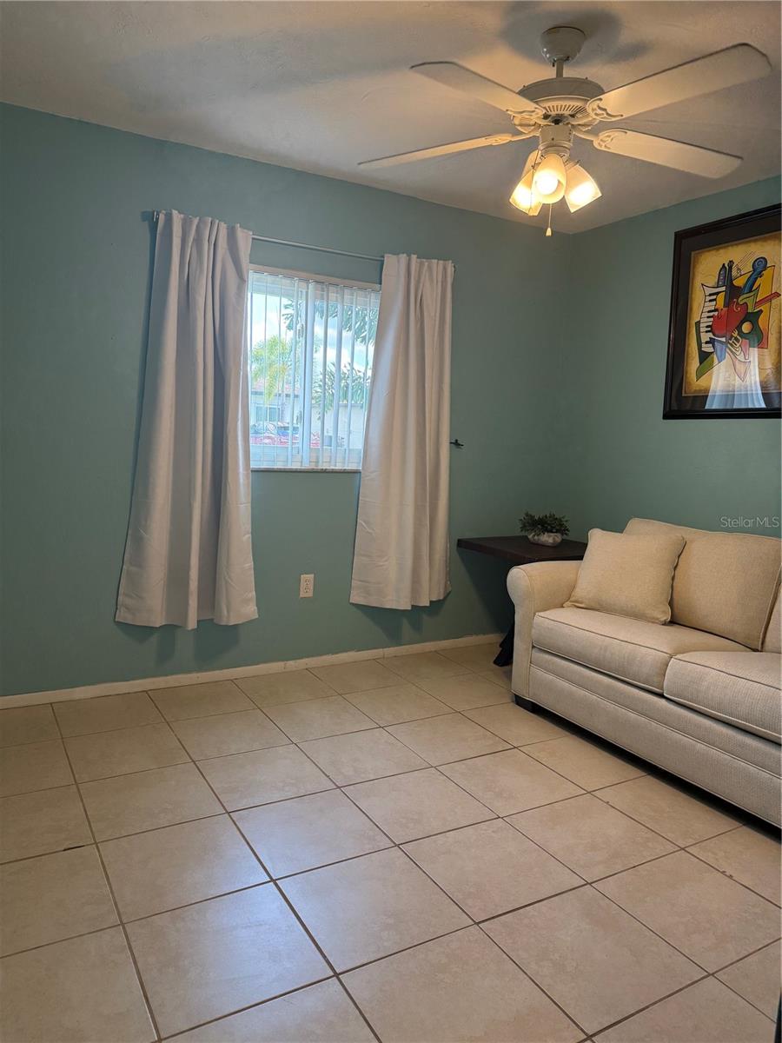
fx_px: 723
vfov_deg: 71.6
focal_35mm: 24
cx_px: 391
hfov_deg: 56.8
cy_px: 522
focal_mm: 6.76
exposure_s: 1/149
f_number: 1.78
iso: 200
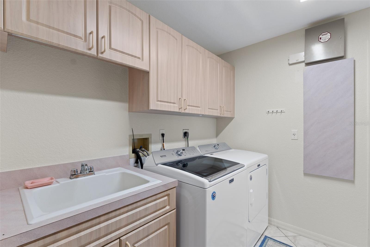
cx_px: 185
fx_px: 163
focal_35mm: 16
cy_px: 124
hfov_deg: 97.1
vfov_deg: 74.1
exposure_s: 1/2.5
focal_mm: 10.6
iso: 250
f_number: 9
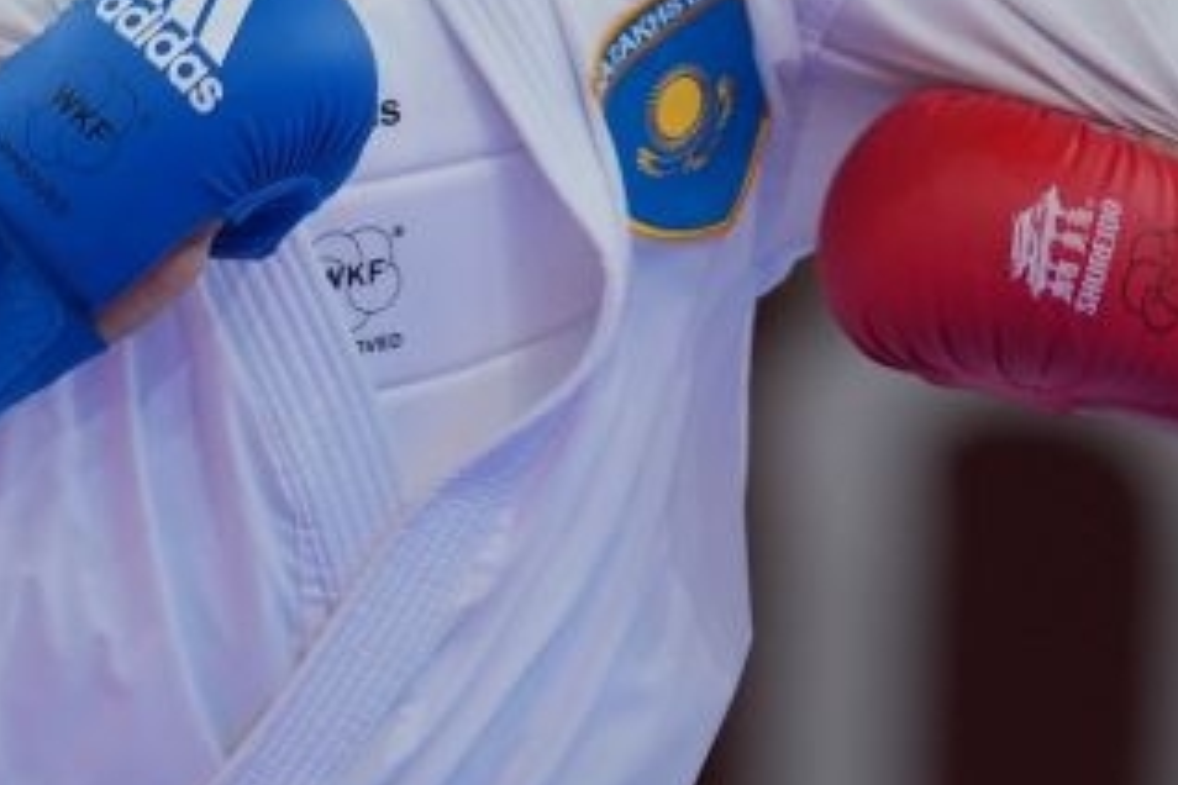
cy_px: 622
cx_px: 622
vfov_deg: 1.3
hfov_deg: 1.9
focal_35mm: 1058
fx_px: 34617
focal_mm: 187
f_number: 2.8
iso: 500
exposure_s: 1/1000
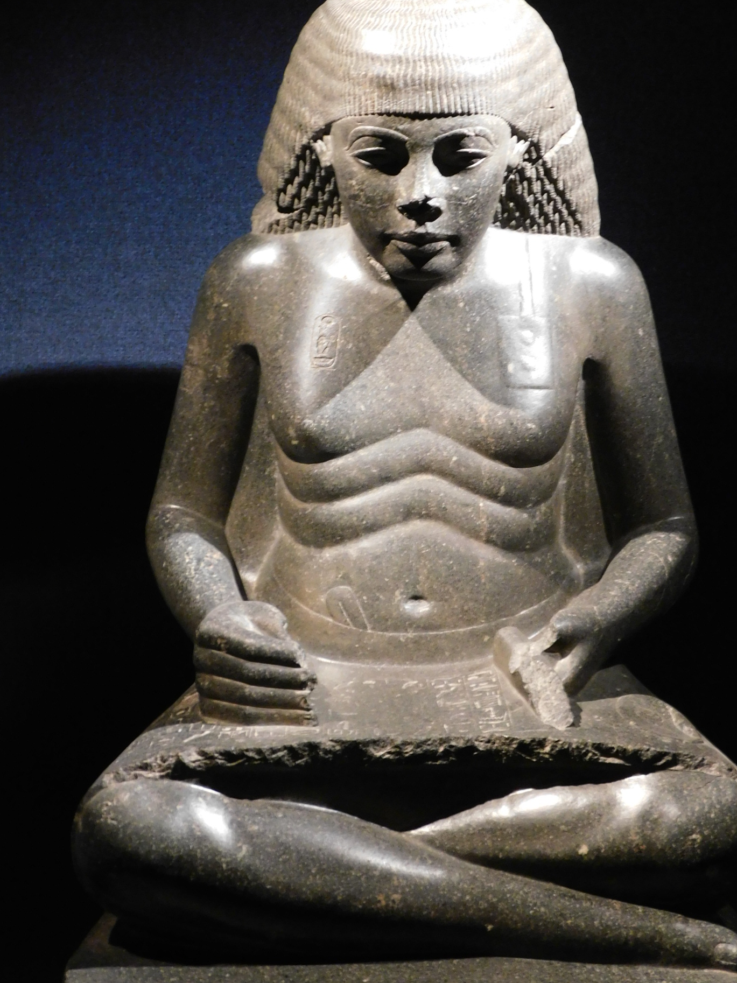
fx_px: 1590
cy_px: 449
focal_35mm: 56
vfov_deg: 34.3
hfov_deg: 26.0
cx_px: 438
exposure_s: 1/8
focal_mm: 8
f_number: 3.7
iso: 450
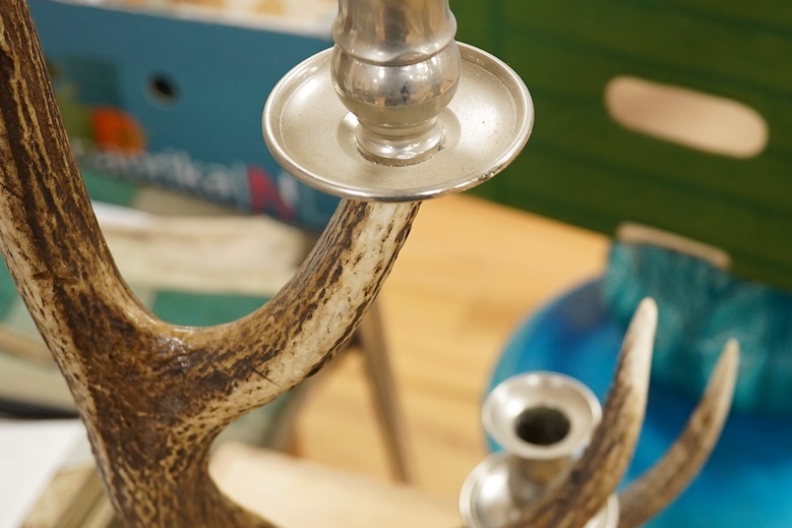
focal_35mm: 65
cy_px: 234
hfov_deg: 30.9
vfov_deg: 20.9
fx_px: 1430
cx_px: 482
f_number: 7.1
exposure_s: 1/160
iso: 2500
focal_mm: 30
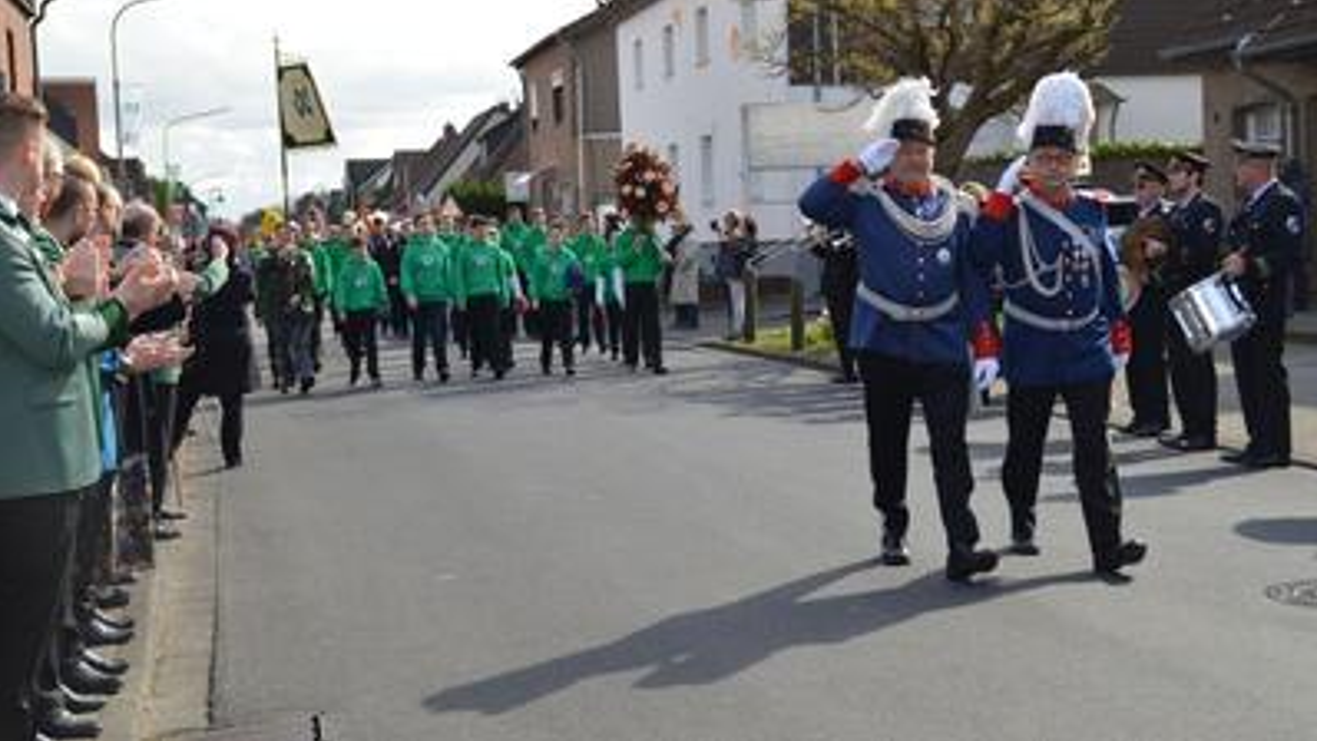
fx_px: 2096
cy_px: 304
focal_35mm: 60
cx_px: 658
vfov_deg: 20.0
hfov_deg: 34.9
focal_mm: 38
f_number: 8
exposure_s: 1/200
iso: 100
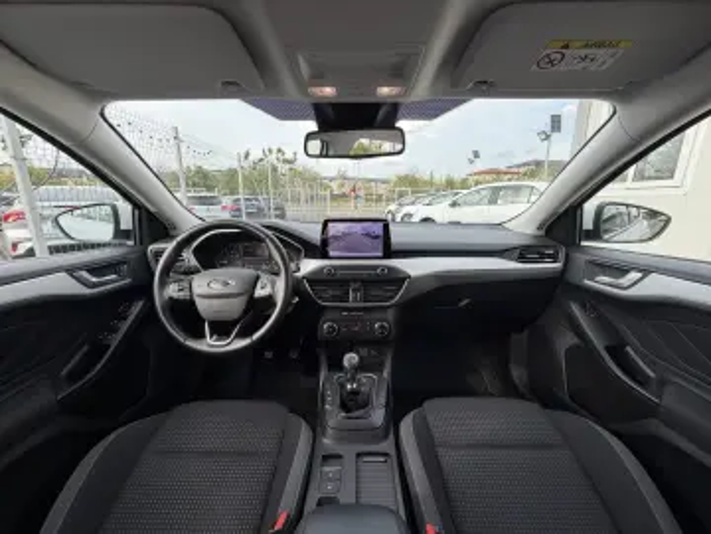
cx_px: 356
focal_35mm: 14
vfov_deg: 85.7
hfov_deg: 102.1
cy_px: 267
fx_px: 288
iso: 50
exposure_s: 1/264
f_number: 2.2
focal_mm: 2.22
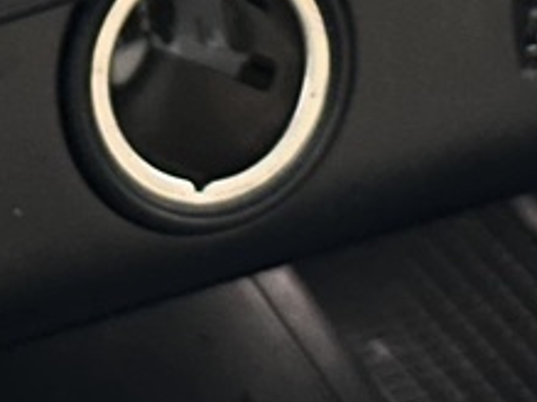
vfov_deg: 4.6
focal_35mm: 316
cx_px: 206
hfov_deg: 6.3
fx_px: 4899
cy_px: -654
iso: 640
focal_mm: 6.86
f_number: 1.78
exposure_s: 1/11
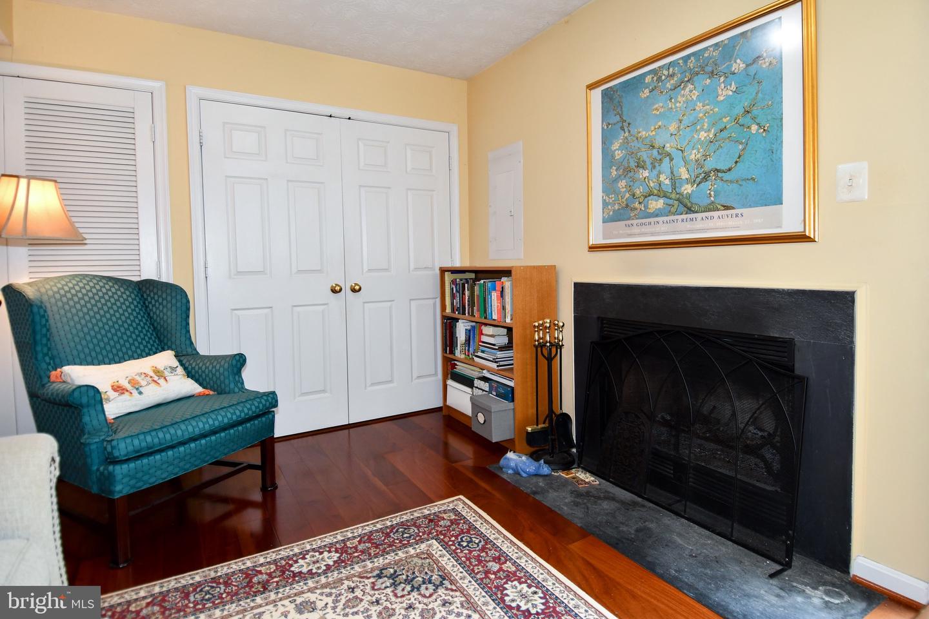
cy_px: 310
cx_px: 464
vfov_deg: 67.4
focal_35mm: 18
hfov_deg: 90.0
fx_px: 464
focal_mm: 12
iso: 800
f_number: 4
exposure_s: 1/60
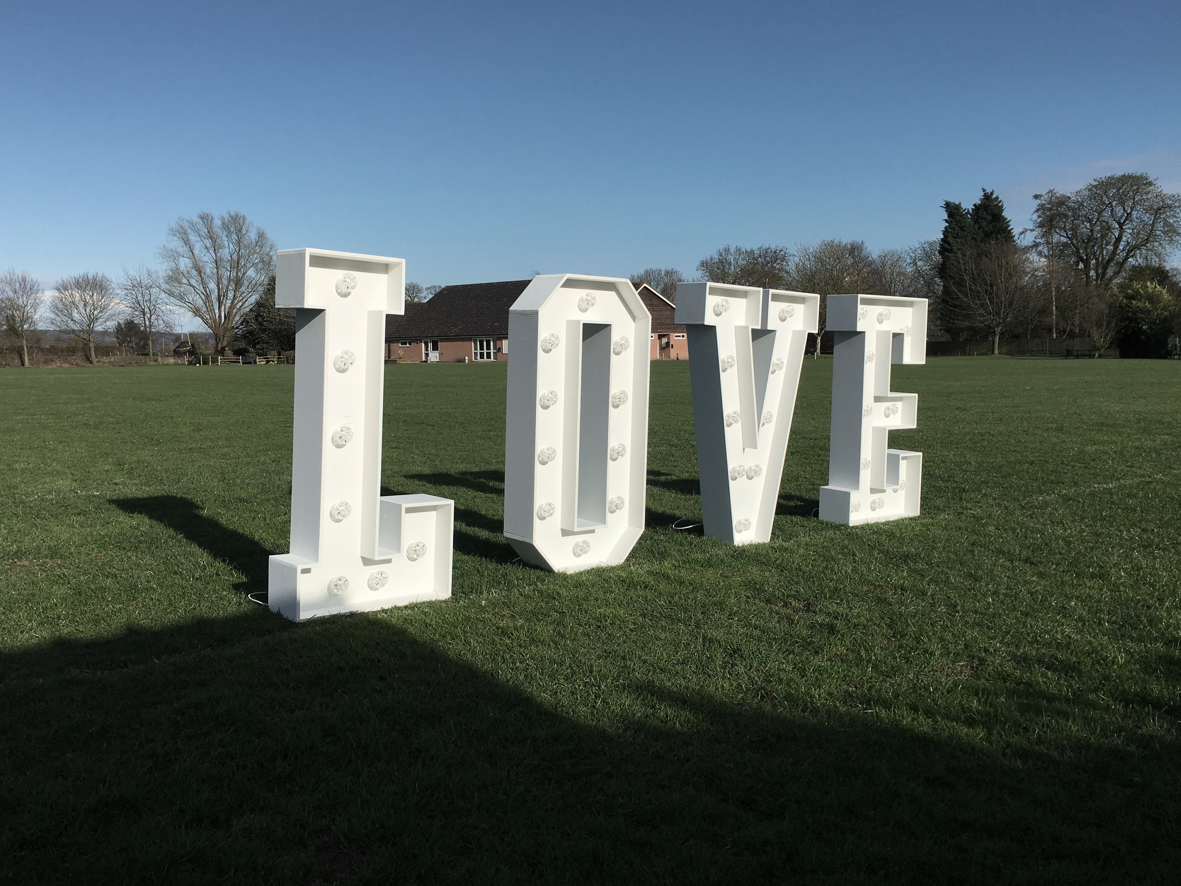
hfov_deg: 60.0
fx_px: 1023
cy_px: 438
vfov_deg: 46.8
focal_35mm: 30
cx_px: 600
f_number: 2.2
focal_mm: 4.15
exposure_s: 1/3205
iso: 25
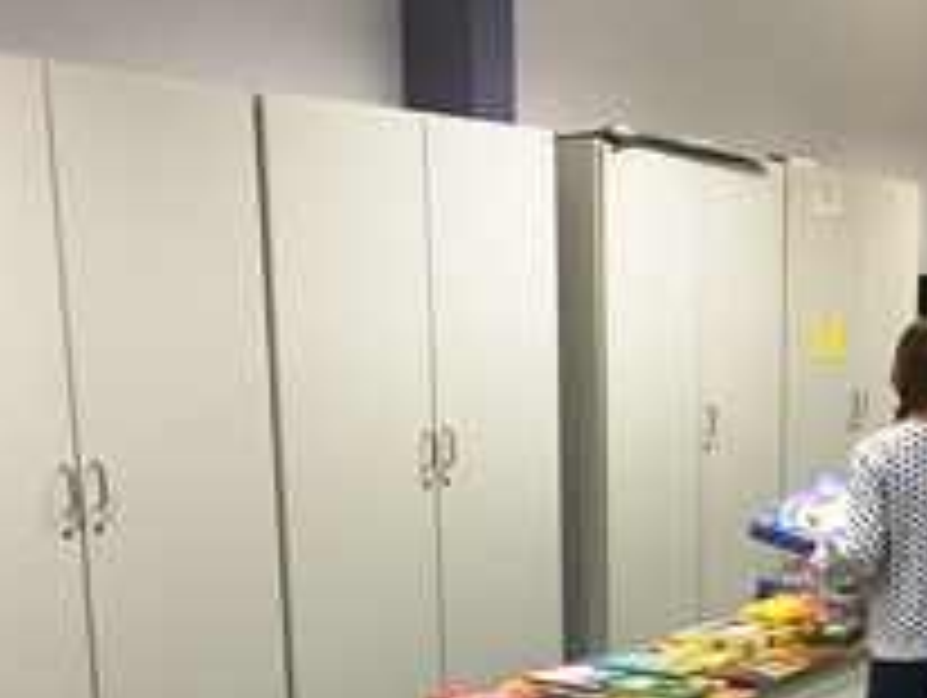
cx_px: 702
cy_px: 671
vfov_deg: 22.6
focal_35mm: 63
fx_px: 1689
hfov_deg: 30.2
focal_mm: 4.15
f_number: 2.2
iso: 100
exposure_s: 1/30
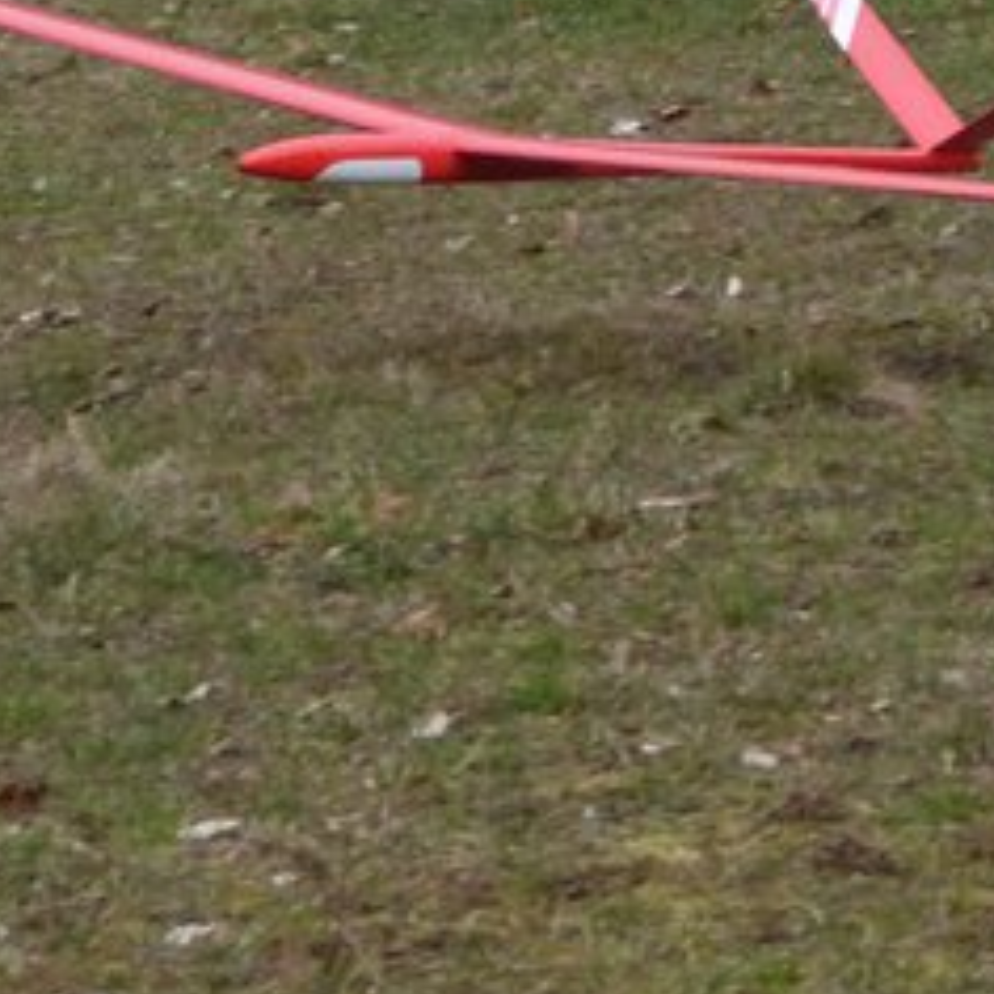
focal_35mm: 372
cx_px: 783
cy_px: -219
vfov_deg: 4.7
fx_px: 12085
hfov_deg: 4.7
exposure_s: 1/1000
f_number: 3.6
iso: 320
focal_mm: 22.3
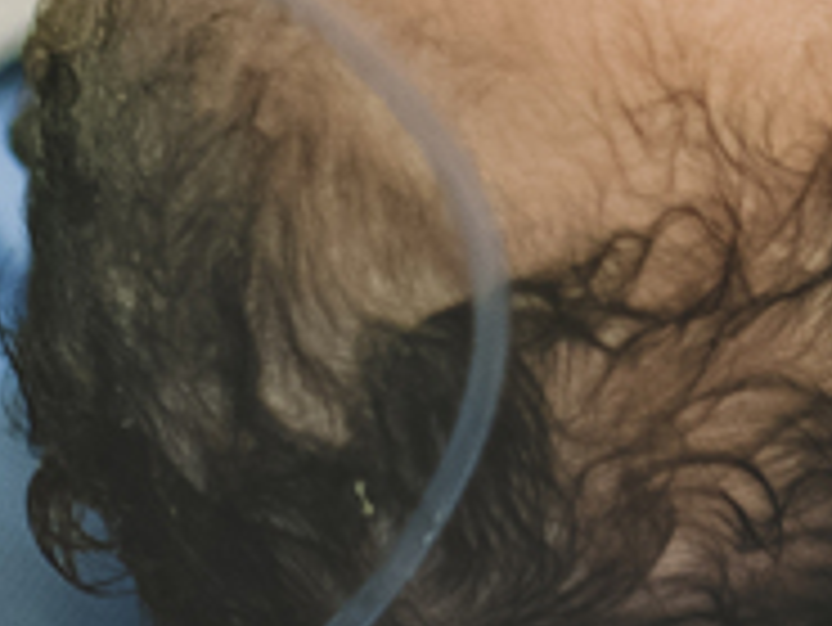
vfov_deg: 6.5
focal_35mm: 218
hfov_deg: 8.9
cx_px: 1219
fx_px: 5243
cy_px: -811
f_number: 1.4
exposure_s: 1/100
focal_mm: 35
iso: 800
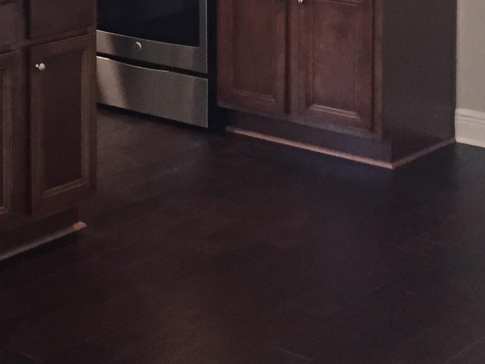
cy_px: -161
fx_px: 1331
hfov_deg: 19.8
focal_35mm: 95
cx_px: -40
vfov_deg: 14.6
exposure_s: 1/30
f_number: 2.2
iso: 200
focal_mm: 4.15
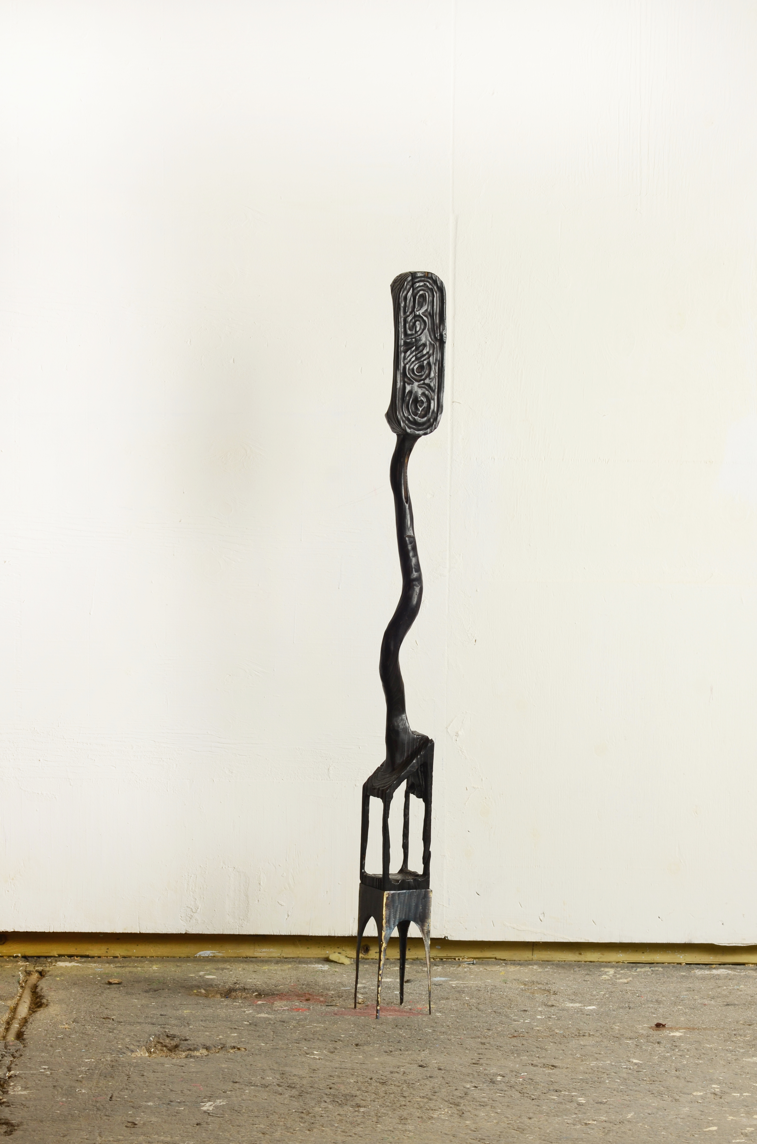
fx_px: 4039
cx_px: 378
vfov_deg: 16.1
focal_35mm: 128
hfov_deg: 10.7
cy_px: 572
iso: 160
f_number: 9
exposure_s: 1/6
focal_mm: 85
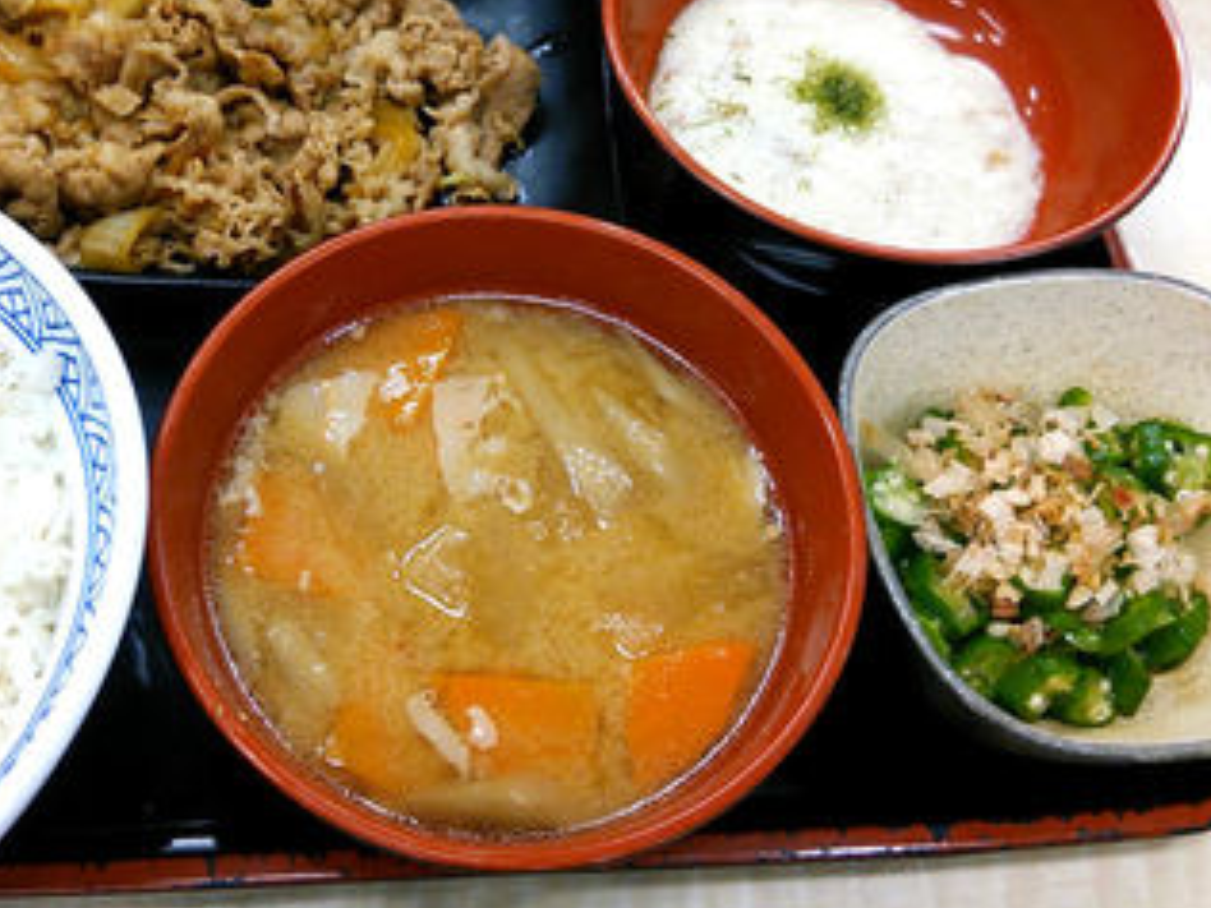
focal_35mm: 38
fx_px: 1329
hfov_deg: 48.7
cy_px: 349
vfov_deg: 37.5
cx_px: 479
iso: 100
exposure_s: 1/60
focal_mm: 4.06
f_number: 1.94
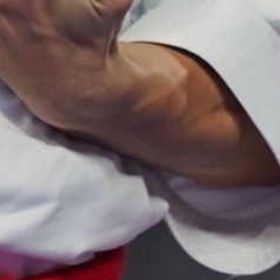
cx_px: -272
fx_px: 35608
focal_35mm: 3891
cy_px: -399
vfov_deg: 0.5
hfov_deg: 0.5
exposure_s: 1/500
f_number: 2.8
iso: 640
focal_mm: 400
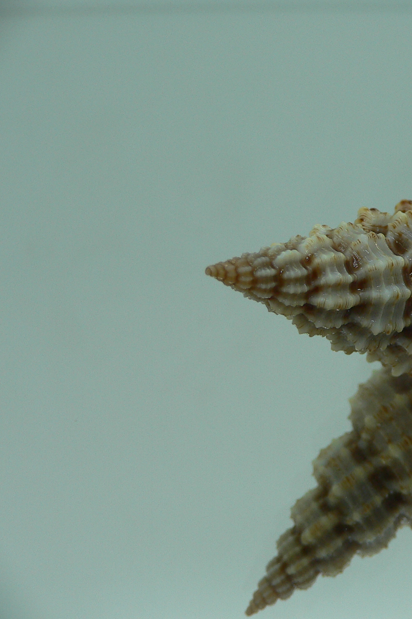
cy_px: 310
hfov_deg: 26.5
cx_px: 379
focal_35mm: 49
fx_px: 841
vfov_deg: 40.4
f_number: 2.8
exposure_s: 1/60
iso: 80
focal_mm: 4.6
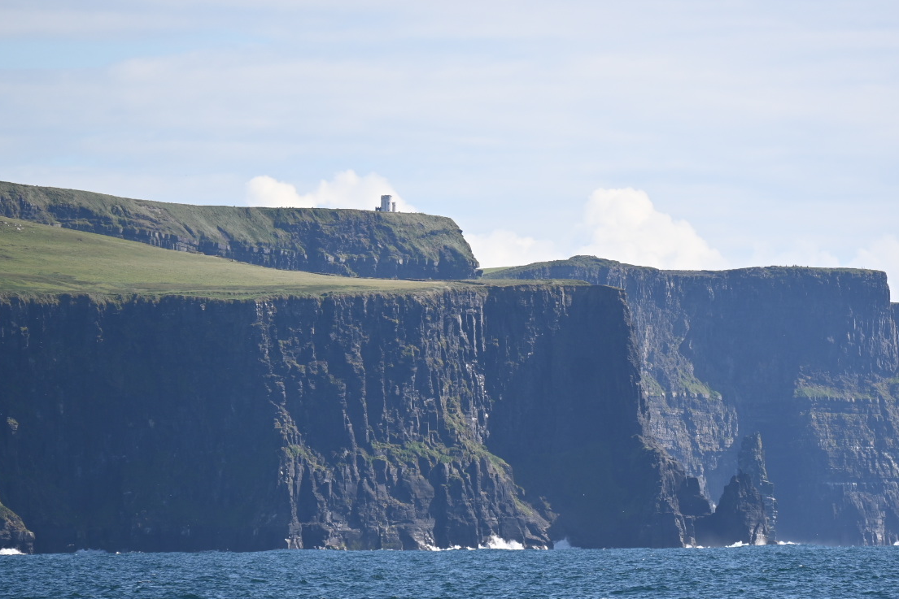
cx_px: 598
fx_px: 10158
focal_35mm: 407
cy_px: 412
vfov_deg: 3.4
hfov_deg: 5.1
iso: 100
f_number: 5.6
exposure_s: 1/500
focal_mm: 185
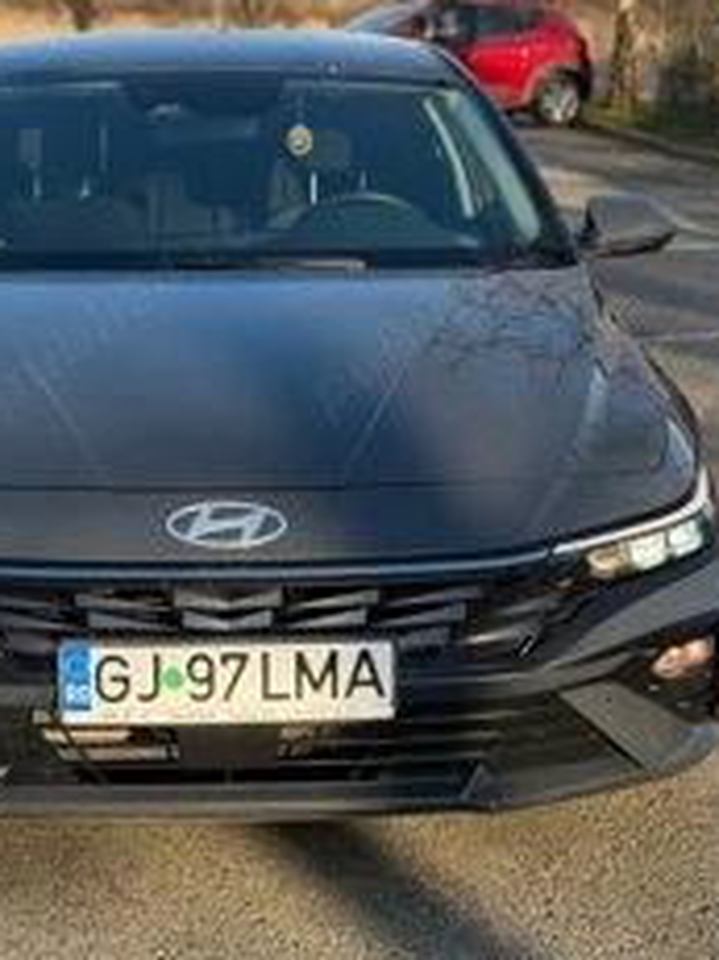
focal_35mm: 83
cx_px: 204
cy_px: 362
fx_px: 2301
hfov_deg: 17.7
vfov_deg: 23.5
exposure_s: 1/1883
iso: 64
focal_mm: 6.76
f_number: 1.78
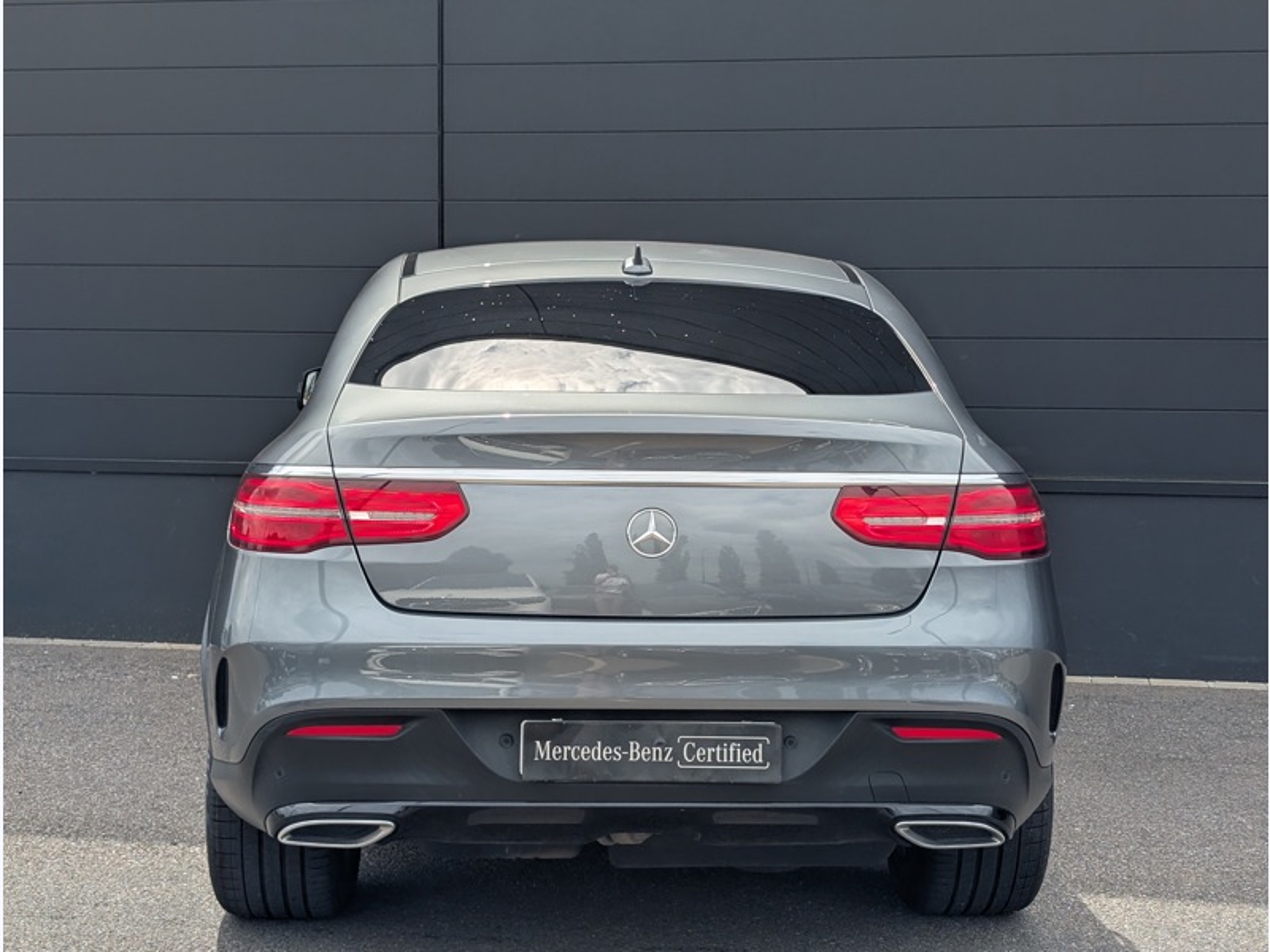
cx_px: 635
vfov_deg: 29.7
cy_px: 476
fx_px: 1798
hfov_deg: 38.9
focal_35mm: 49
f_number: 1.68
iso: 20
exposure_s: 1/843
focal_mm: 6.9
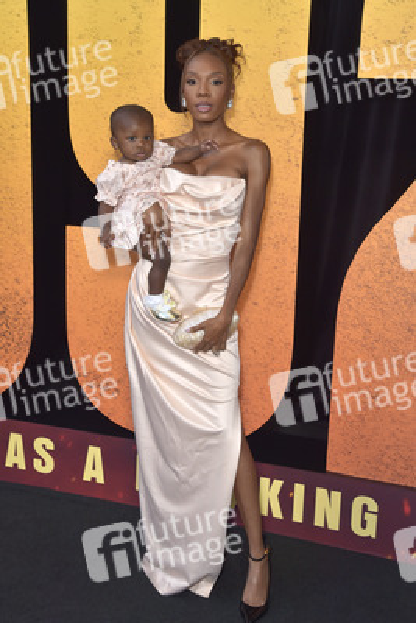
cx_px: 208
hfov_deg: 28.1
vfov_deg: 41.1
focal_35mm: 48
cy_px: 312
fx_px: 831
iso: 640
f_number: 6.3
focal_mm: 48
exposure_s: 1/250
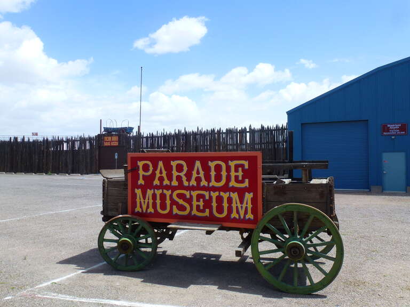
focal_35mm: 27
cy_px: 154
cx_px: 205
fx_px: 320
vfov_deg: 51.4
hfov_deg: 65.3
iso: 100
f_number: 4
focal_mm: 4.7
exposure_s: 1/800
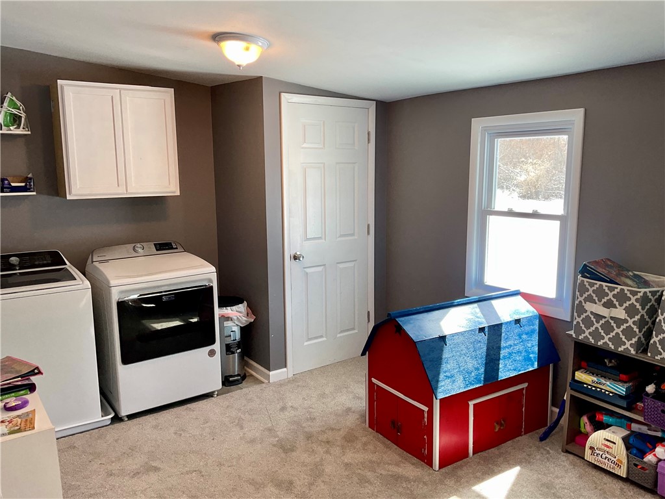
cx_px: 332
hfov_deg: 61.7
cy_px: 250
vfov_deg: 48.2
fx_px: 557
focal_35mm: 29
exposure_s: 1/120
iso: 25
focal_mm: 3
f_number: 1.8
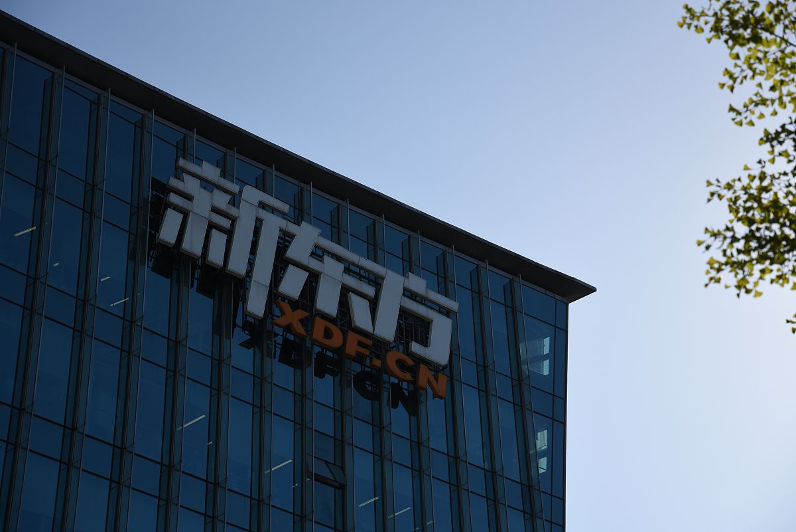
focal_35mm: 85
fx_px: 1880
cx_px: 398
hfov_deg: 23.9
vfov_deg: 16.1
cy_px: 266
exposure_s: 1/1600
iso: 200
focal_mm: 85
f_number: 5.6
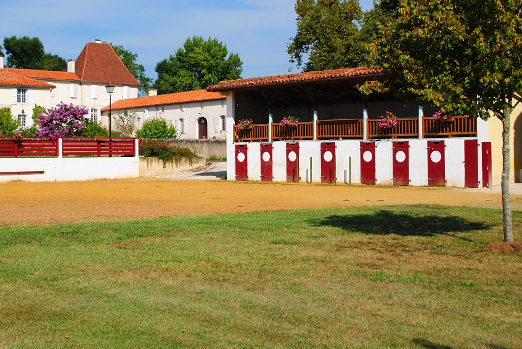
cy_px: 142
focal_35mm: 58
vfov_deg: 23.4
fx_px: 842
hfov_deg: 34.3
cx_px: 208
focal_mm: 32
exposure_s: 1/250
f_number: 10
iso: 100
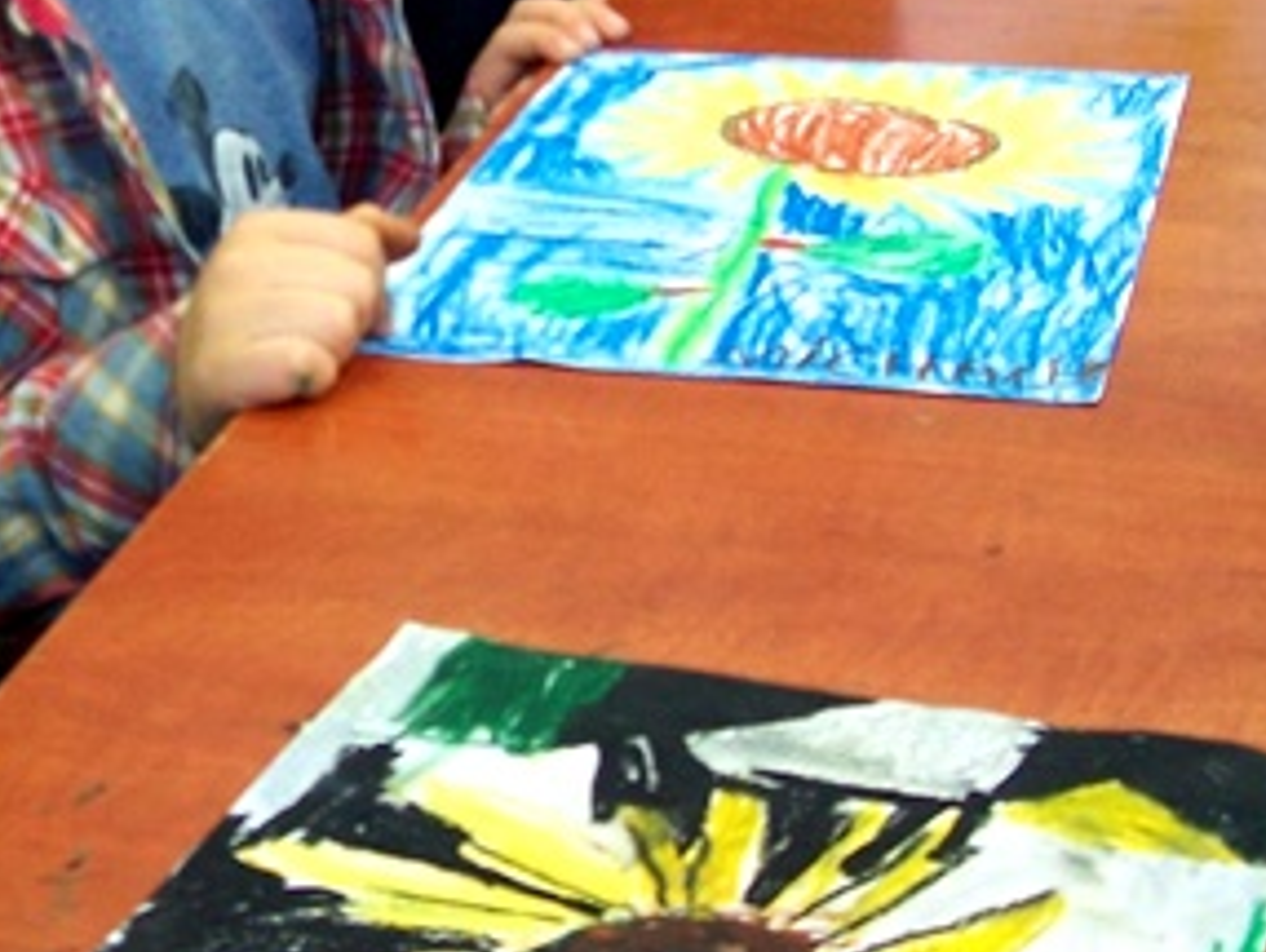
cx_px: 58
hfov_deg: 20.3
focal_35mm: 94
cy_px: 179
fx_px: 3441
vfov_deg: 15.6
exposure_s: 1/30
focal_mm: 6
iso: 90
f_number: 2.7
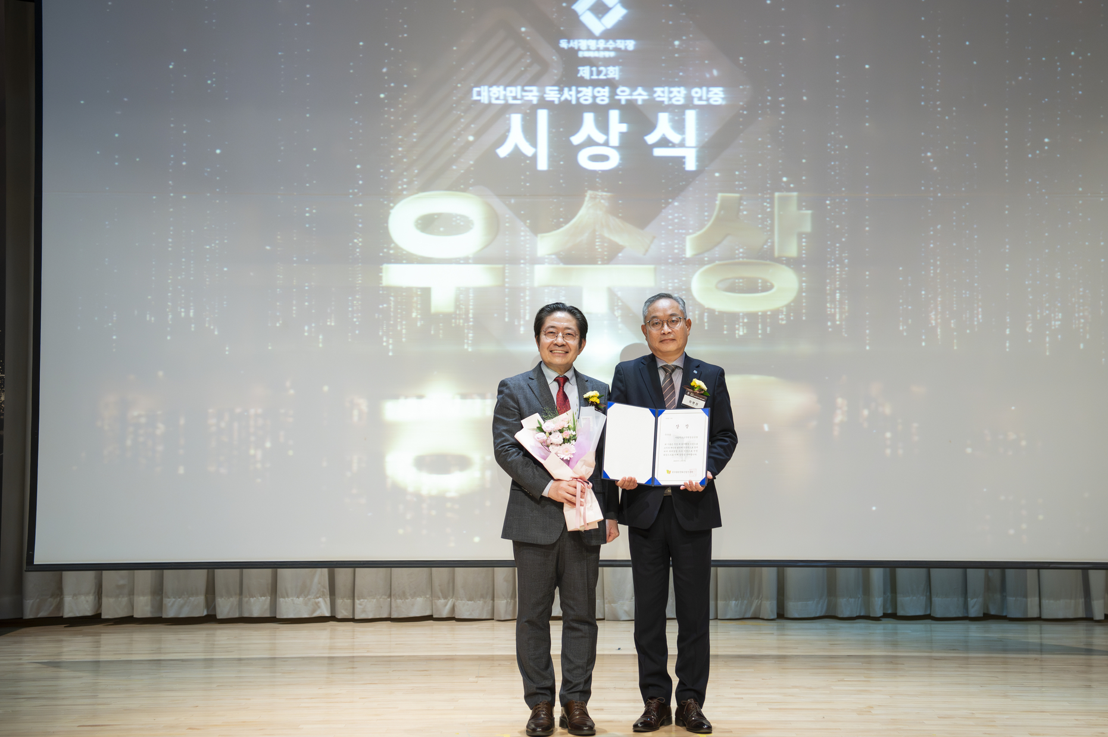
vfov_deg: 24.6
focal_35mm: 55
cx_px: 608
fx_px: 1692
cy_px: 353
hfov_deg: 36.2
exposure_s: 1/200
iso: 3200
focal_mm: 50
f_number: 3.2
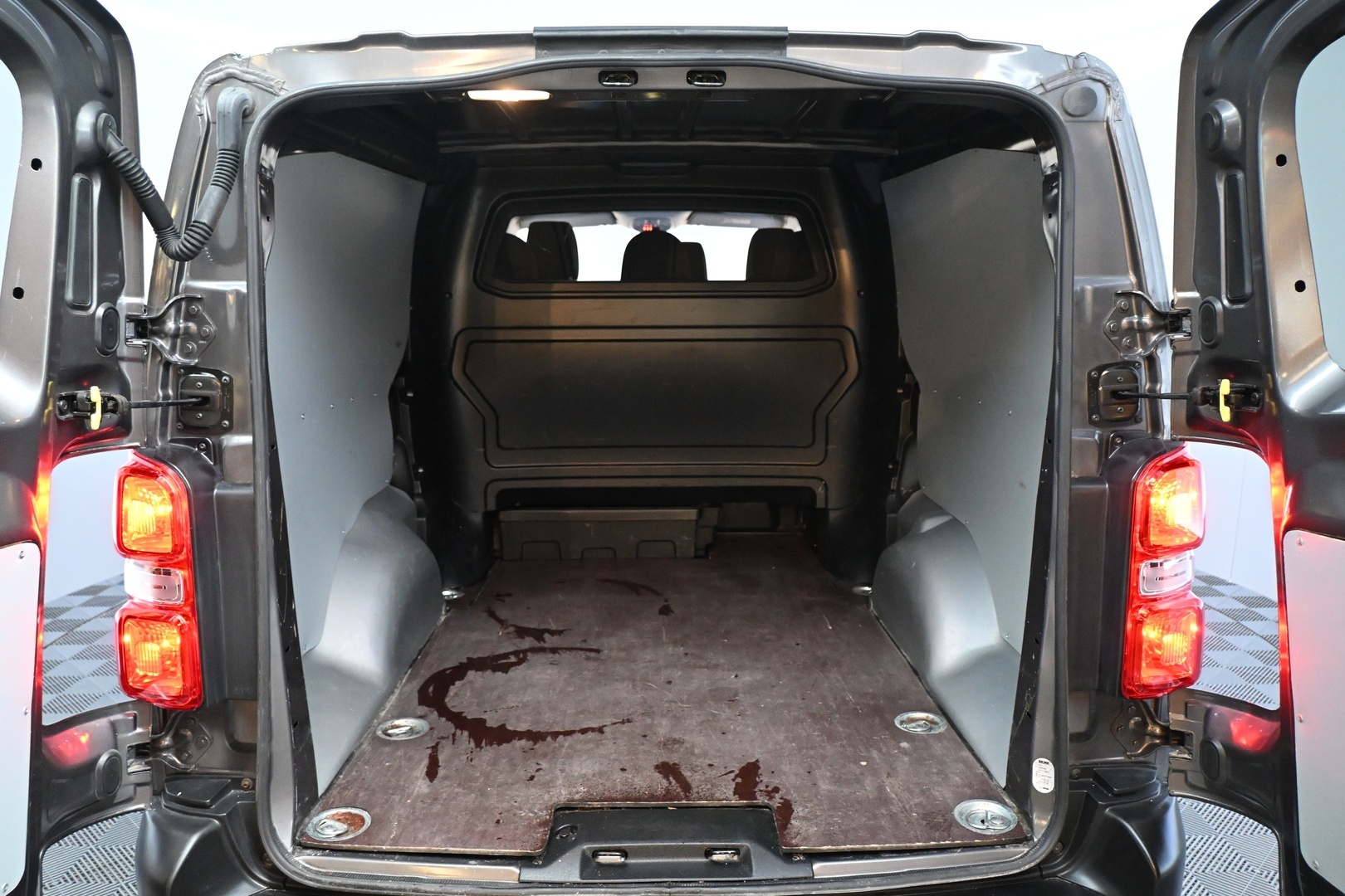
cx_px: 672
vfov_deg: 46.8
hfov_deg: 65.9
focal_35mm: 28
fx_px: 1037
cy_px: 448
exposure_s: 1/60
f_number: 3.8
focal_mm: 18.5
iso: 4000
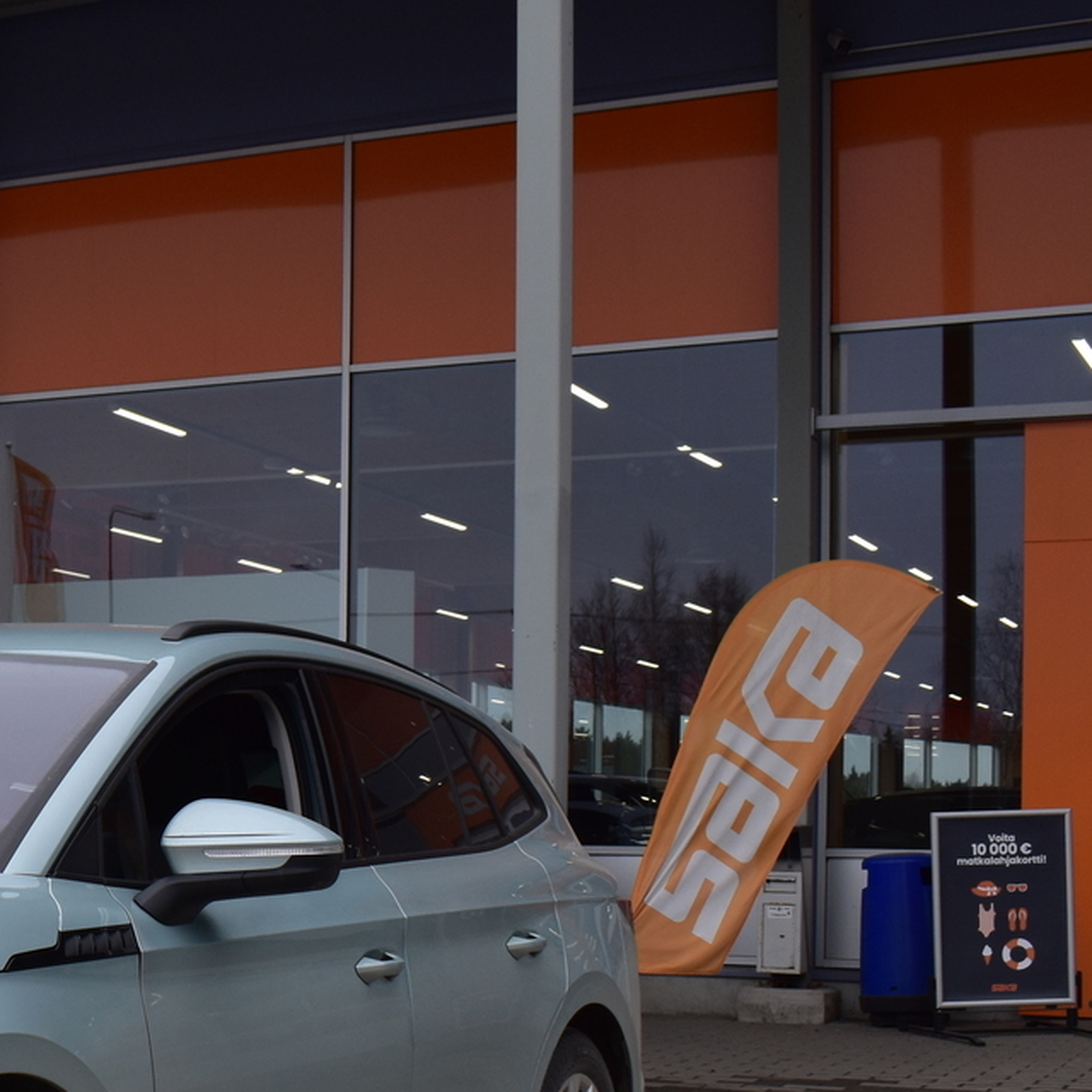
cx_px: -253
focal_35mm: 71
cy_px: 843
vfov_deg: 24.0
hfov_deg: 22.3
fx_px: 2534
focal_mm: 22
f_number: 9.5
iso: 400
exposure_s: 1/250
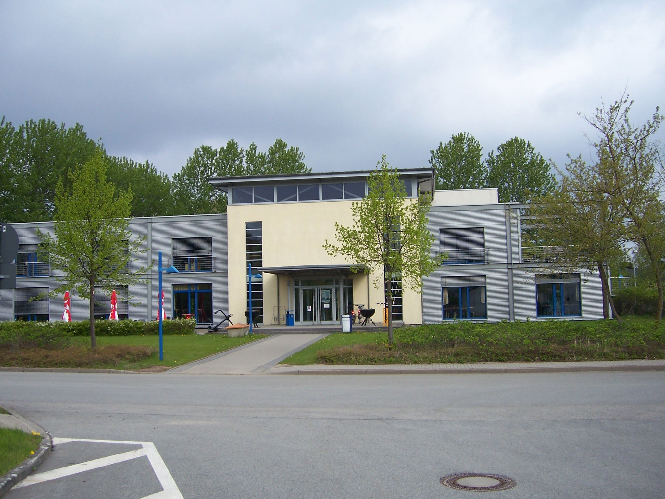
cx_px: 332
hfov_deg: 51.4
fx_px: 692
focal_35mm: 36
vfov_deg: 39.7
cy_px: 250
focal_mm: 6
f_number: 3
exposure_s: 1/1000
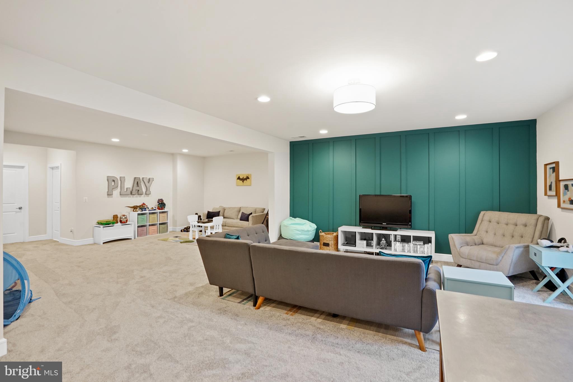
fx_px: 255
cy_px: 191
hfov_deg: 96.7
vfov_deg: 73.7
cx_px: 286
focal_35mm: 16
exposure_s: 1/4
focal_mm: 16
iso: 800
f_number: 8
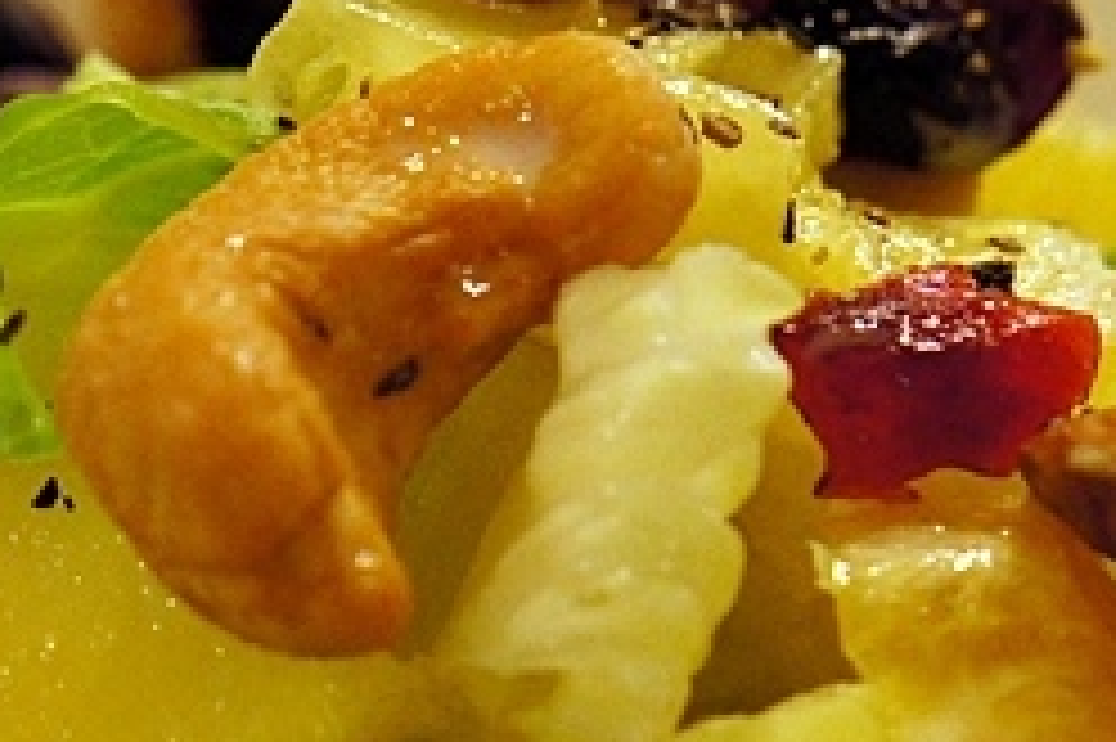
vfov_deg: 8.3
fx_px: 5049
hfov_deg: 12.6
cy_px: 830
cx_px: 639
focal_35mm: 163
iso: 1000
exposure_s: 1/50
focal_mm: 30
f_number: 5
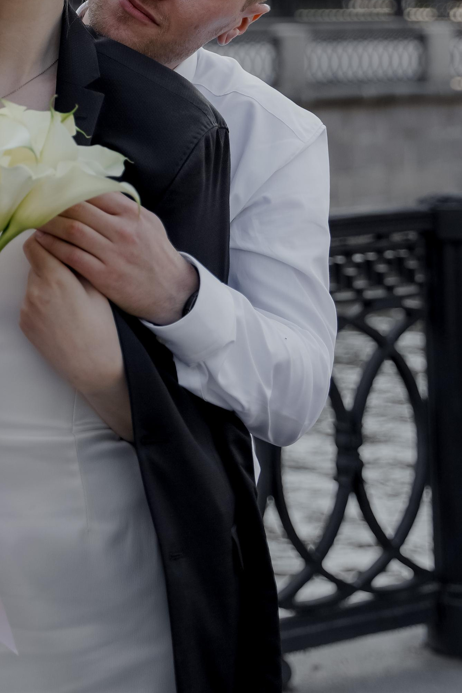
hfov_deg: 14.4
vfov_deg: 21.1
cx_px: 63
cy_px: 30
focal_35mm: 94
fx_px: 1809
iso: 125
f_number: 2.8
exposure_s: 1/1600
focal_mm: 46
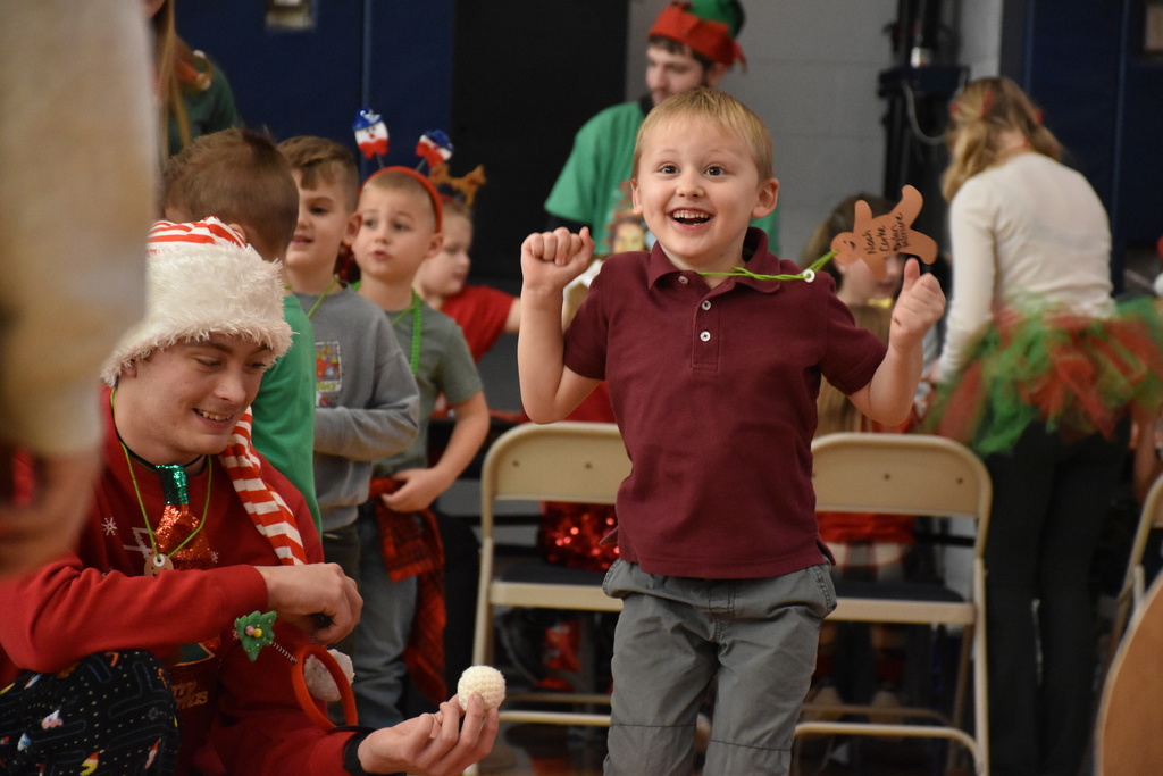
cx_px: 582
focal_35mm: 168
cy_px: 388
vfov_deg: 8.2
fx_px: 5428
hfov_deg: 12.2
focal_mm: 112
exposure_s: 1/500
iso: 4000
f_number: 5.6
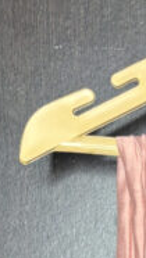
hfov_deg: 8.0
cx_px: 334
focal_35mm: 142
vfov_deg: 12.6
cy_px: 569
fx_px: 975
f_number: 1.6
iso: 80
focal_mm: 5.96
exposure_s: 1/50
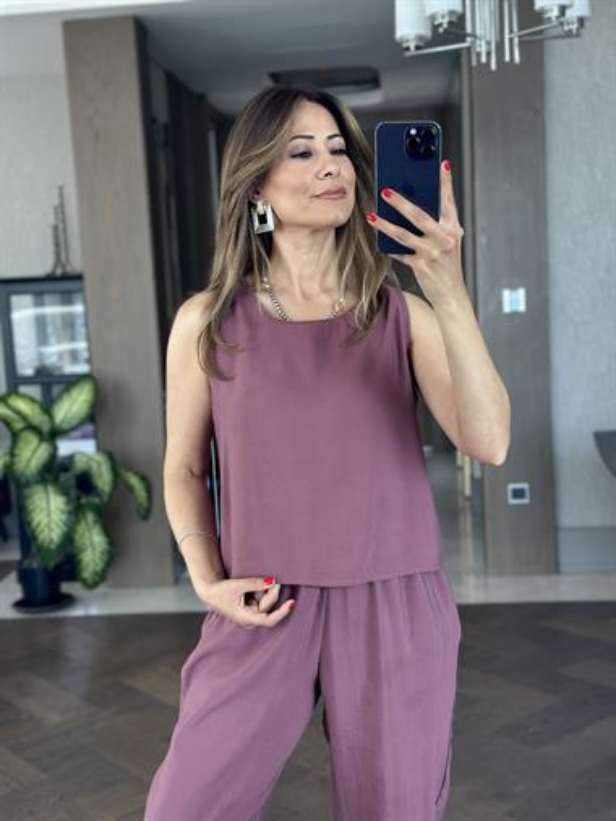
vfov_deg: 39.6
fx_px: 1138
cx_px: 308
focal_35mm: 48
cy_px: 410
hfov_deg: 30.3
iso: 125
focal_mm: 6.86
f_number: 1.78
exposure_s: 1/121
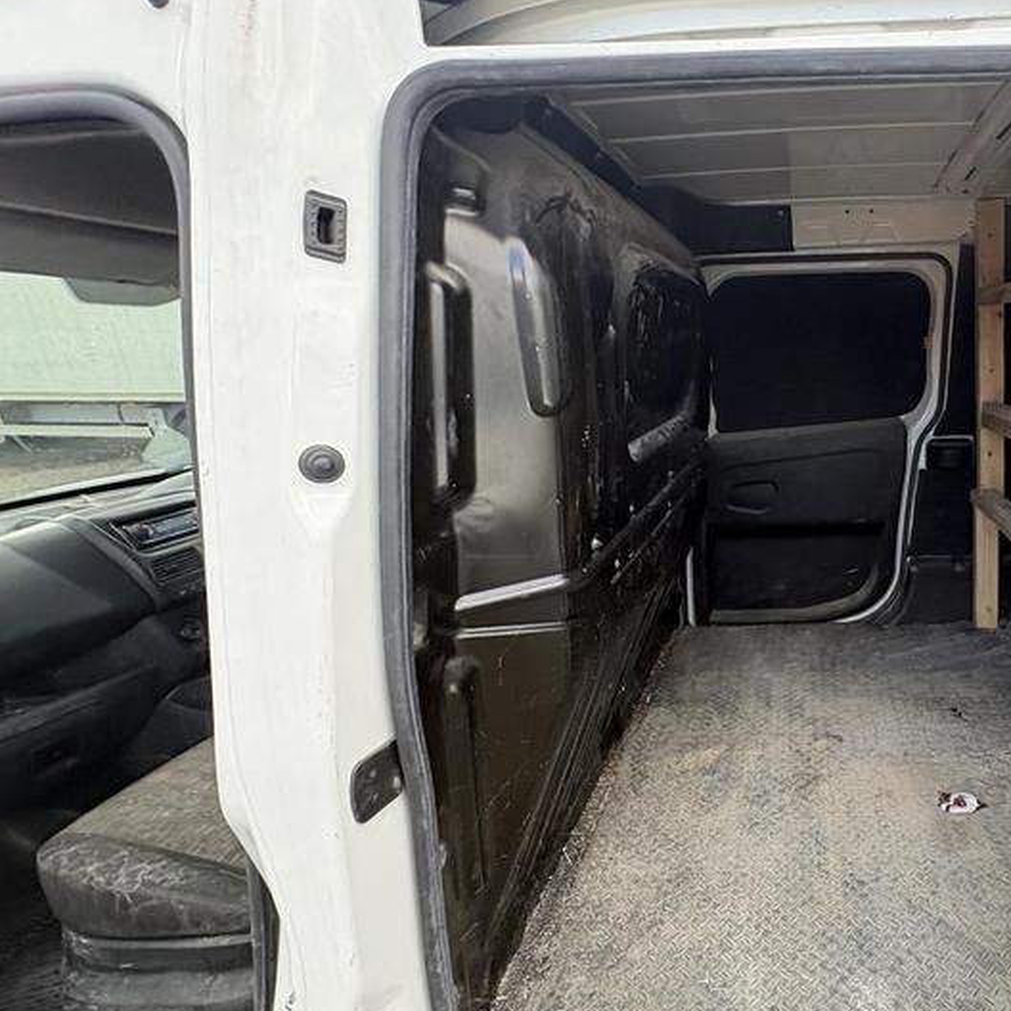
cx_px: 812
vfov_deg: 72.1
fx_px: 694
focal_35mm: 21
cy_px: 532
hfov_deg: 65.5
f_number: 2.2
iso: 125
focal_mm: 2.22
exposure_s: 1/136
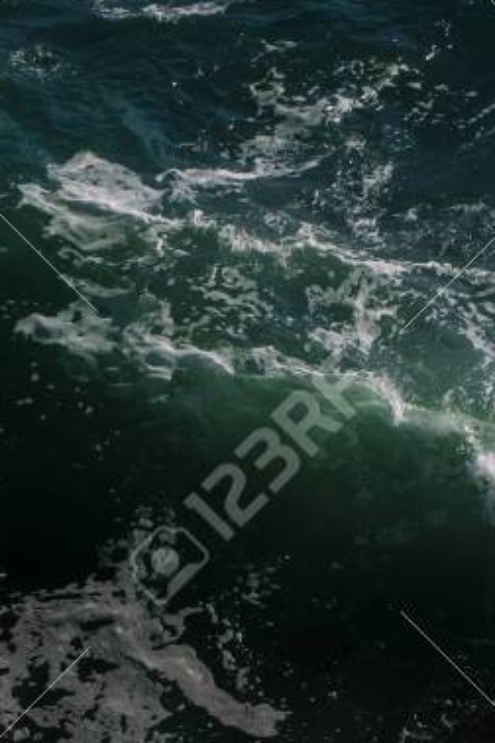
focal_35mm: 141
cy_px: 826
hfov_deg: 9.7
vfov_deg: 14.2
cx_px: 185
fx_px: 2908
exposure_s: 1/4000
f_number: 5.6
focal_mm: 27.4
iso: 400
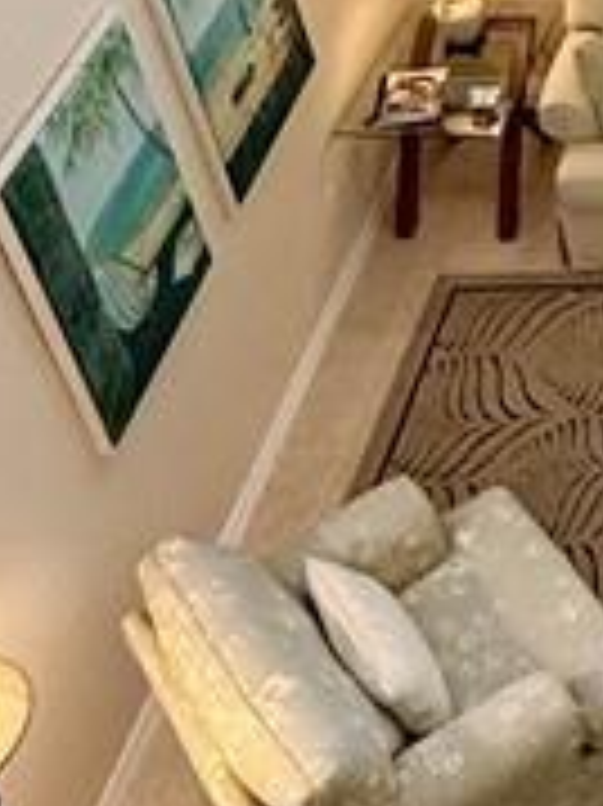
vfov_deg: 23.0
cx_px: 1112
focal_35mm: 80
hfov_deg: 15.6
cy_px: -86
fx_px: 1860
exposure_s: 1/120
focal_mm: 2.22
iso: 320
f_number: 2.2
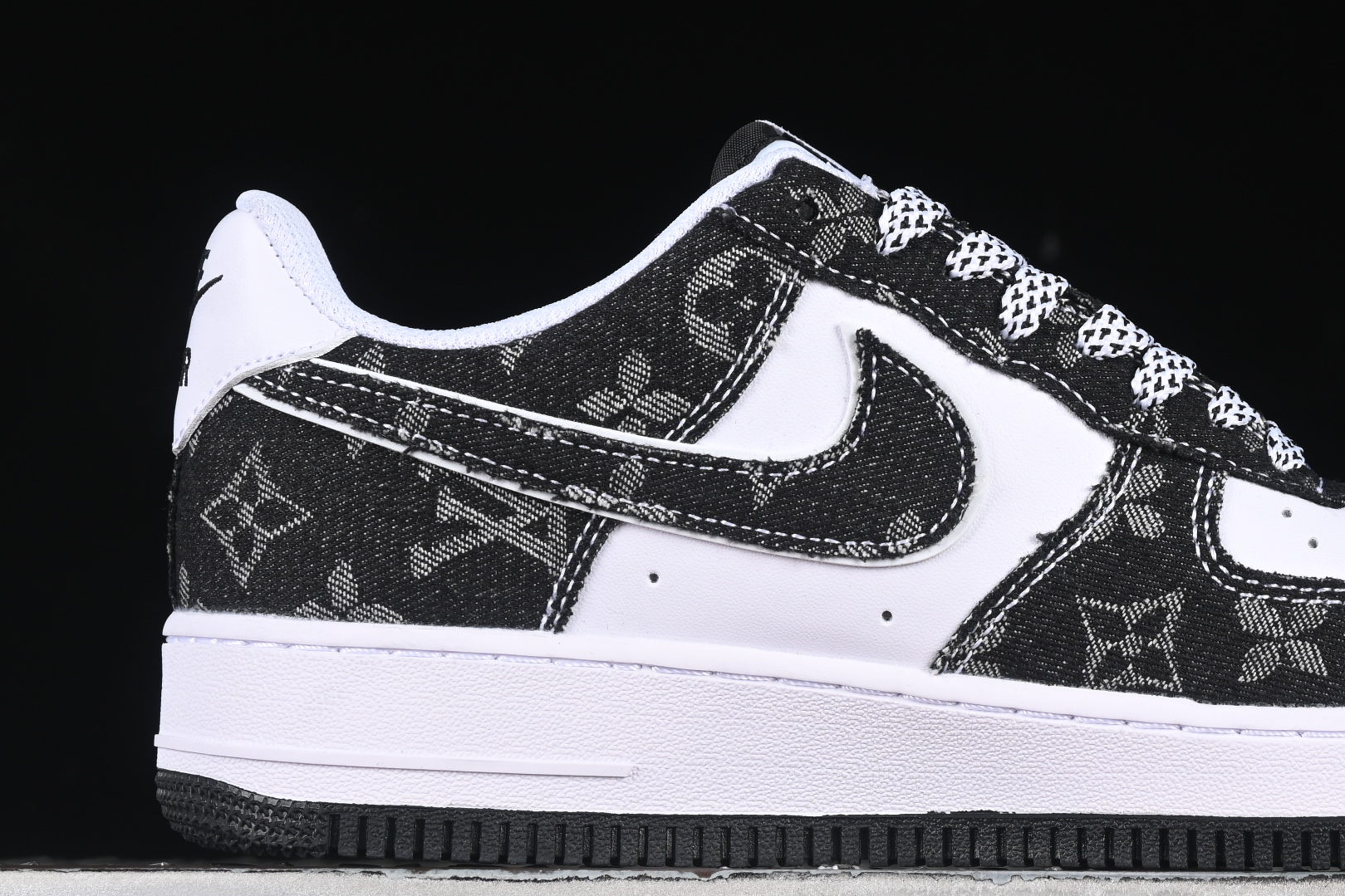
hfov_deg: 15.8
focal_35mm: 129
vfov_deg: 10.6
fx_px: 4819
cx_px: 950
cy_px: 393
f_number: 7.1
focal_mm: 50
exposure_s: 1/60
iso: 160
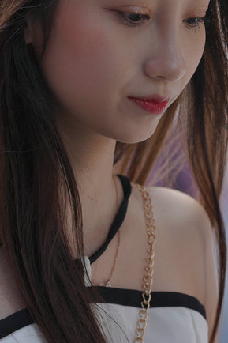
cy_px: 278
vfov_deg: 4.9
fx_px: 3993
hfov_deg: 3.3
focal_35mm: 420
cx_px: 113
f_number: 3.5
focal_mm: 135
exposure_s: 1/800
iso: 400
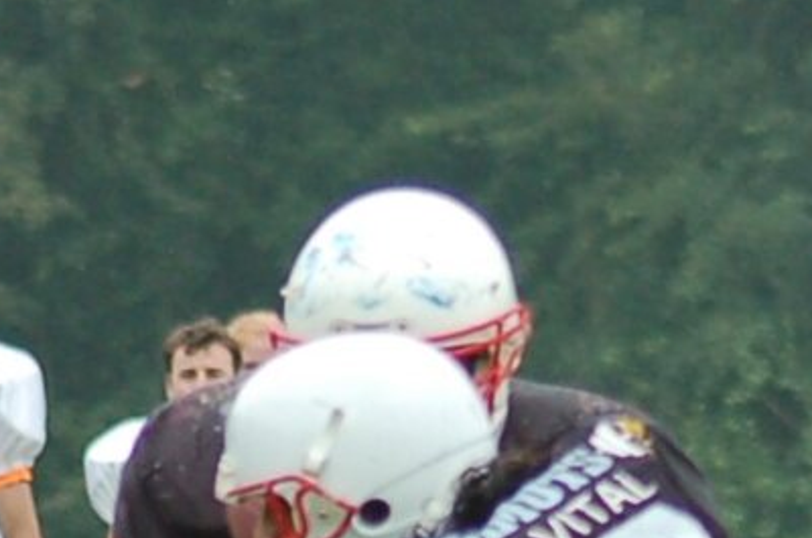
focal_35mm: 1114
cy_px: 759
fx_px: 25071
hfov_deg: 1.9
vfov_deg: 1.2
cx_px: 934
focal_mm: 135
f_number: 4.5
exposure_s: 1/640
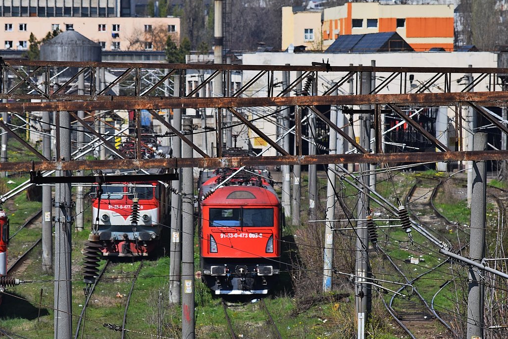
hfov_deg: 5.9
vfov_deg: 3.9
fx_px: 4953
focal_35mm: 351
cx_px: 214
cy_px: 194
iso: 200
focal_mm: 200
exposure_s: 1/800
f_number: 7.1
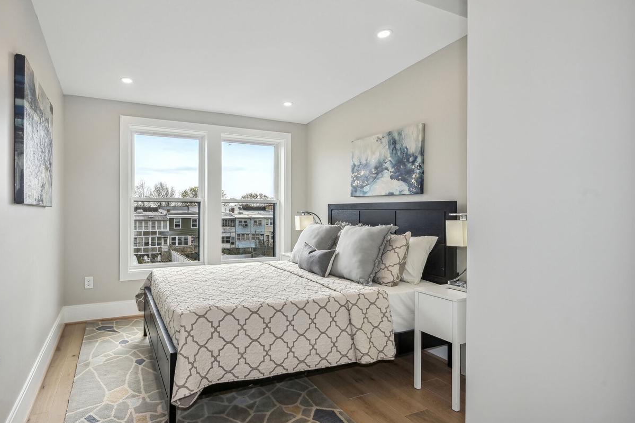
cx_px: 255
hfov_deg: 87.0
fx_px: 328
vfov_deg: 65.7
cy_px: 207
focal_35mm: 19
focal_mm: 15.5
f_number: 9
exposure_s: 1/200
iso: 200
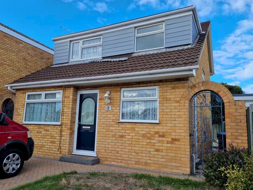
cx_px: 117
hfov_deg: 63.4
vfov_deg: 49.7
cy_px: 97
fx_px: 205
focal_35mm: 28
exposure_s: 1/684
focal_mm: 5.4
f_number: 1.8
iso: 50
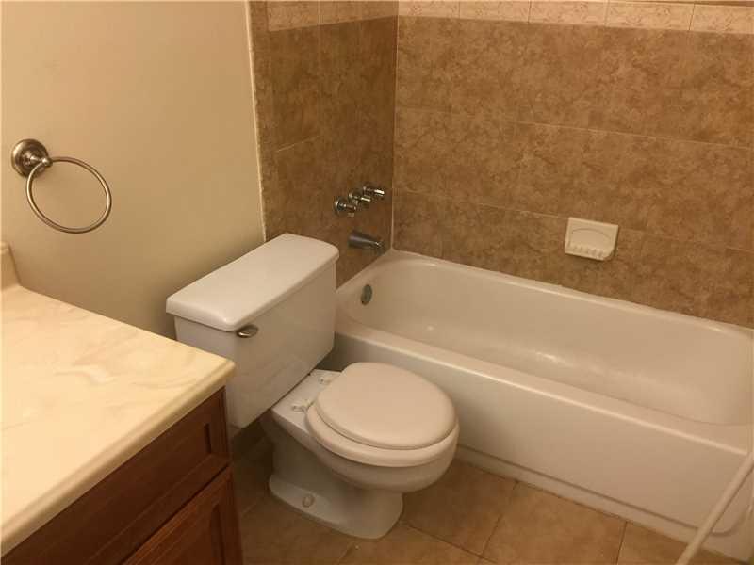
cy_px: 282
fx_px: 632
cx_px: 377
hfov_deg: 61.7
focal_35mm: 29
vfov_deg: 48.2
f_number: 2.2
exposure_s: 1/30
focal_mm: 4.15
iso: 125
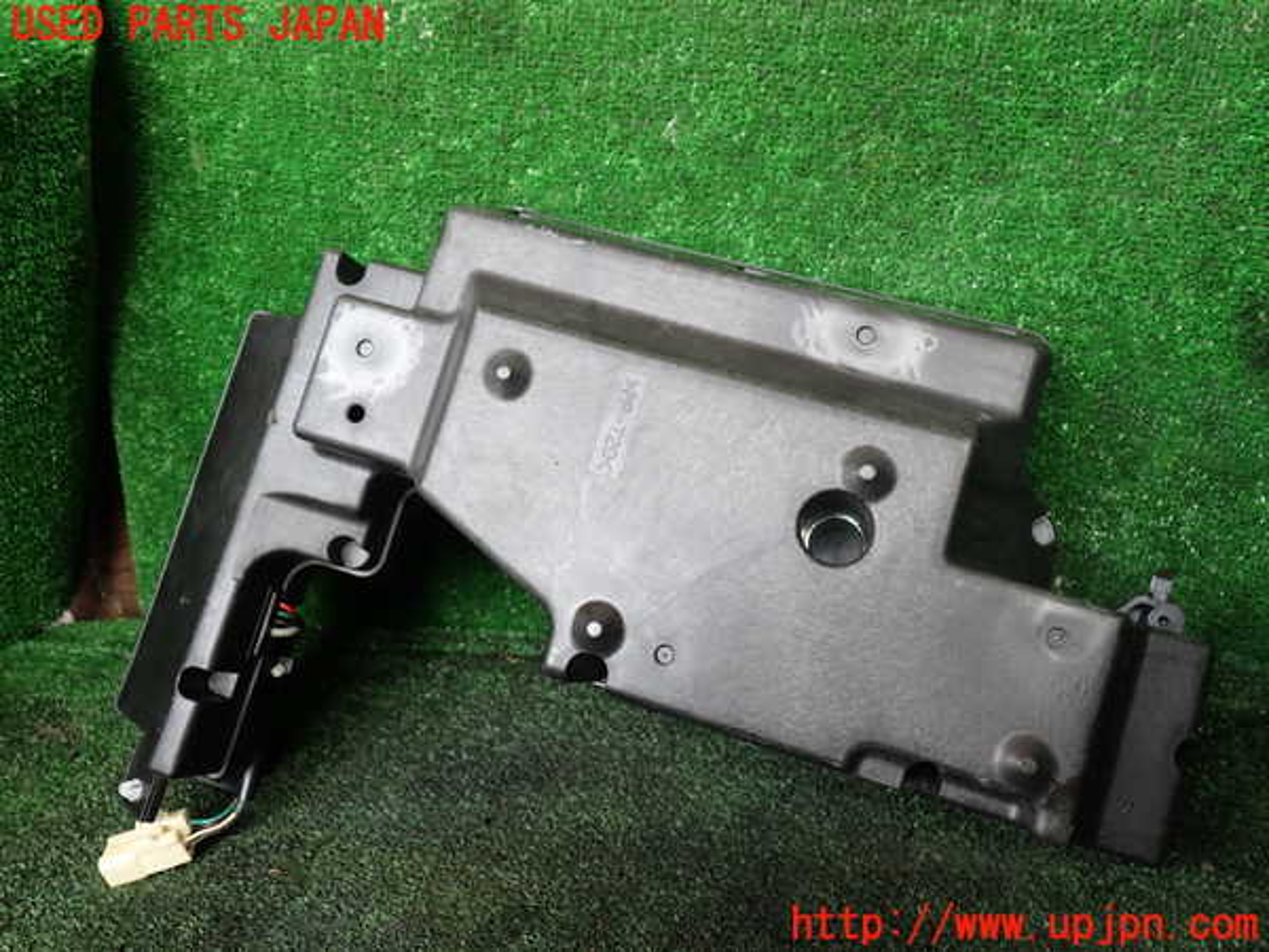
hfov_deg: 60.0
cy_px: 476
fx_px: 1100
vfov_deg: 46.8
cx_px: 634
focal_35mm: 30
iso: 100
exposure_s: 1/60
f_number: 2.3
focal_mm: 5.4
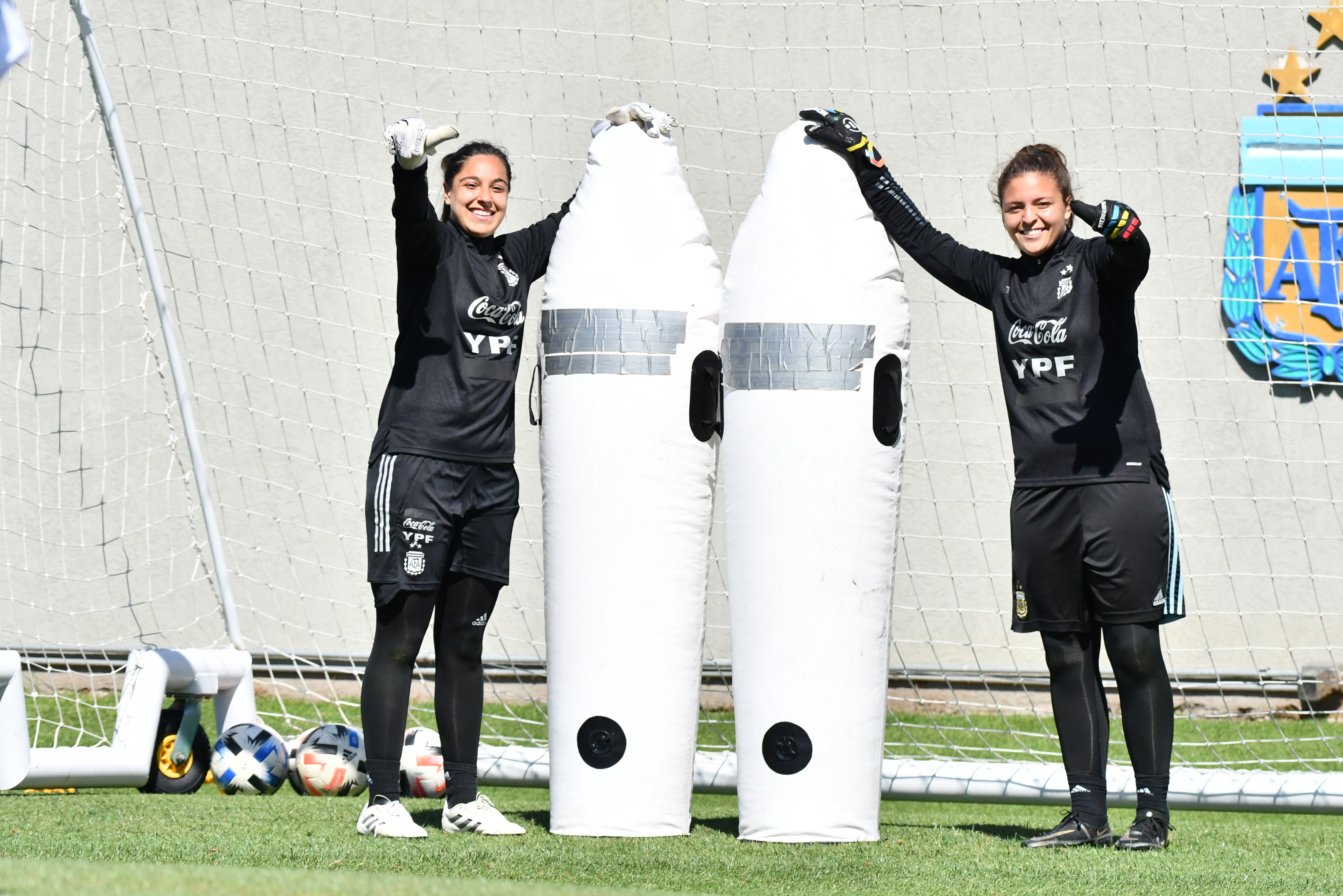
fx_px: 12422
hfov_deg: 6.2
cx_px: 727
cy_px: 438
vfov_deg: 4.1
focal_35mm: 333
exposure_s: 1/4000
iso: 1000
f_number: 6.3
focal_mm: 200
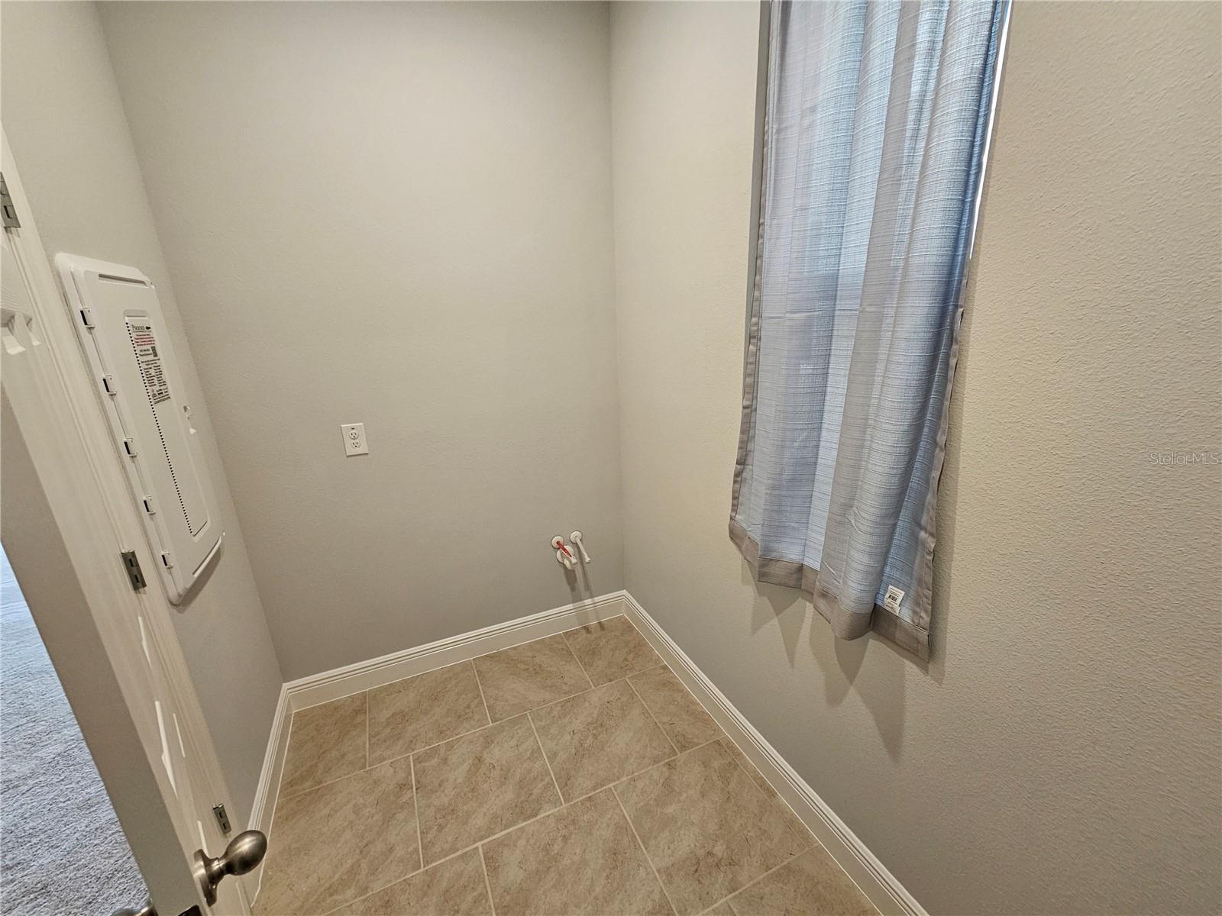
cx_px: 611
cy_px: 458
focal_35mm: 13
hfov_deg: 106.2
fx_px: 459
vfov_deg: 89.9
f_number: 2.2
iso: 160
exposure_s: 1/60
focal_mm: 2.2
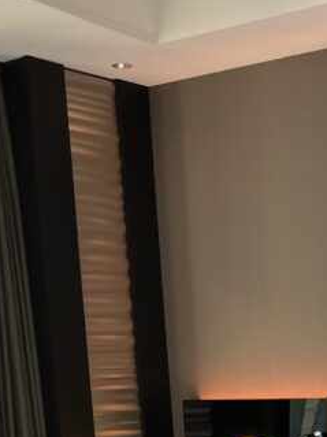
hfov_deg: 16.0
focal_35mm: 90
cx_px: 356
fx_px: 1134
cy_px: 588
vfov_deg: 19.8
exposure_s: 1/120
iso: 64
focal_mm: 3.99
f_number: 1.8
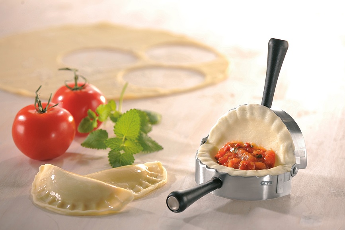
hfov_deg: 19.5
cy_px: 115
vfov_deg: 13.0
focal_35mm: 105
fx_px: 1006
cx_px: 172
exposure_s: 1/200
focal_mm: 105
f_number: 5.6
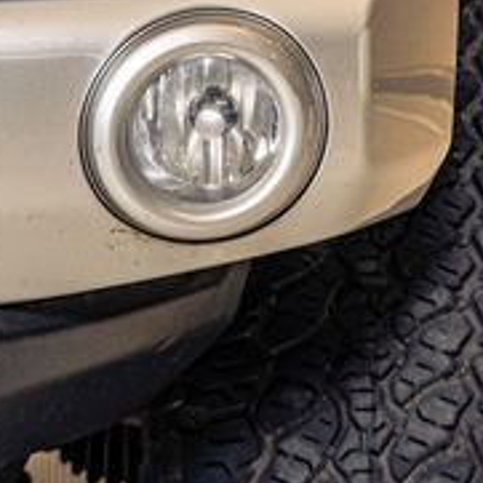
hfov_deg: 7.4
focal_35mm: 236
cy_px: -163
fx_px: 3726
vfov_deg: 7.3
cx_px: 407
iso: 500
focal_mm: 49
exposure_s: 1/200
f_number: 5
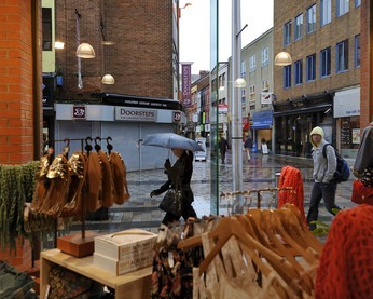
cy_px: 150
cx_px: 186
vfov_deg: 44.6
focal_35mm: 33
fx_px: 364
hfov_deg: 54.2
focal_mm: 29
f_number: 4
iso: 1600
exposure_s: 1/160
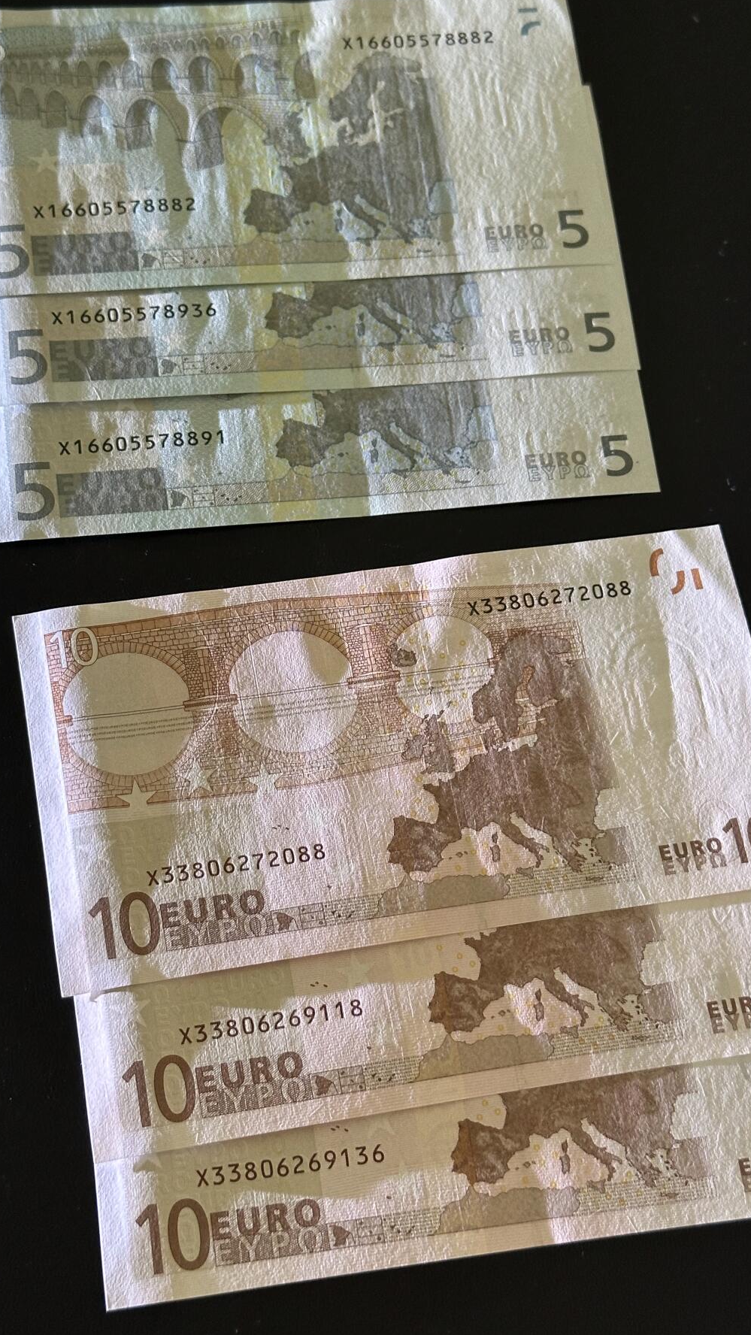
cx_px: 341
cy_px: 673
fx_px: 1876
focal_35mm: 53
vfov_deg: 39.2
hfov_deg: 22.6
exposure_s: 1/55
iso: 250
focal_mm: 6.86
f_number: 1.78
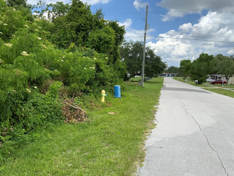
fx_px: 203
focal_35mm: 30
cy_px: 86
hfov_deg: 60.0
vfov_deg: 46.8
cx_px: 116
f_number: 1.8
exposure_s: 1/1311
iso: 16
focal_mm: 3
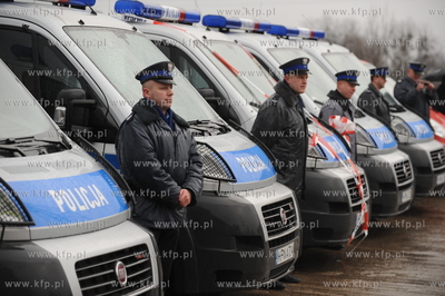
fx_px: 1433
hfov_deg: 17.7
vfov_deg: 11.8
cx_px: 222
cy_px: 148
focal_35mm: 116
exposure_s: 1/1250
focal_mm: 116
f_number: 4
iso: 400
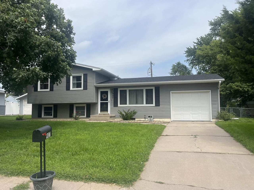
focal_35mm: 26
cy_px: 95
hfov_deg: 67.3
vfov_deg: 53.1
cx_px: 127
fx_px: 191
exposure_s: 1/4016
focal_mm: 5.1
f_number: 1.6
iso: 50
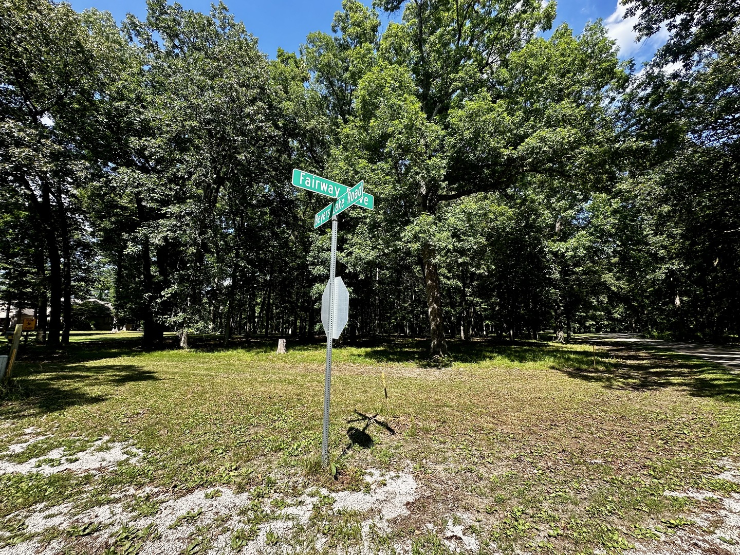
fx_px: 299
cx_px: 370
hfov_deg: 102.1
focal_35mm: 14
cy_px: 278
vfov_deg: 85.7
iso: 40
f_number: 2.2
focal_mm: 2.22
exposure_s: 1/487
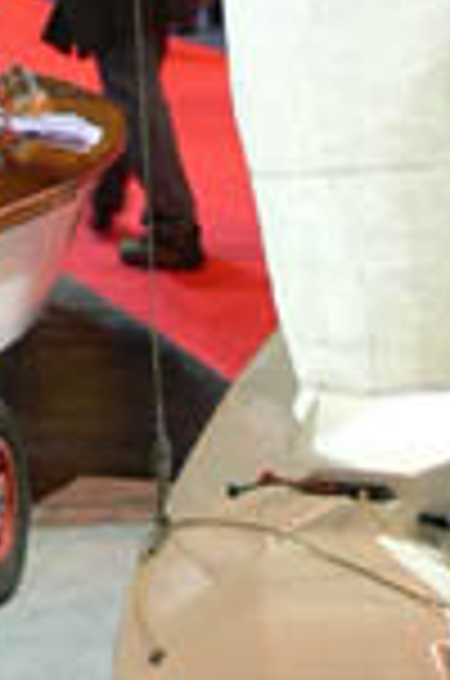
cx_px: -443
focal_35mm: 137
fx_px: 2580
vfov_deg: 13.3
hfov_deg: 9.3
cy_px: -588
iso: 100
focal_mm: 7.4
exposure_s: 1/30
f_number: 2.8
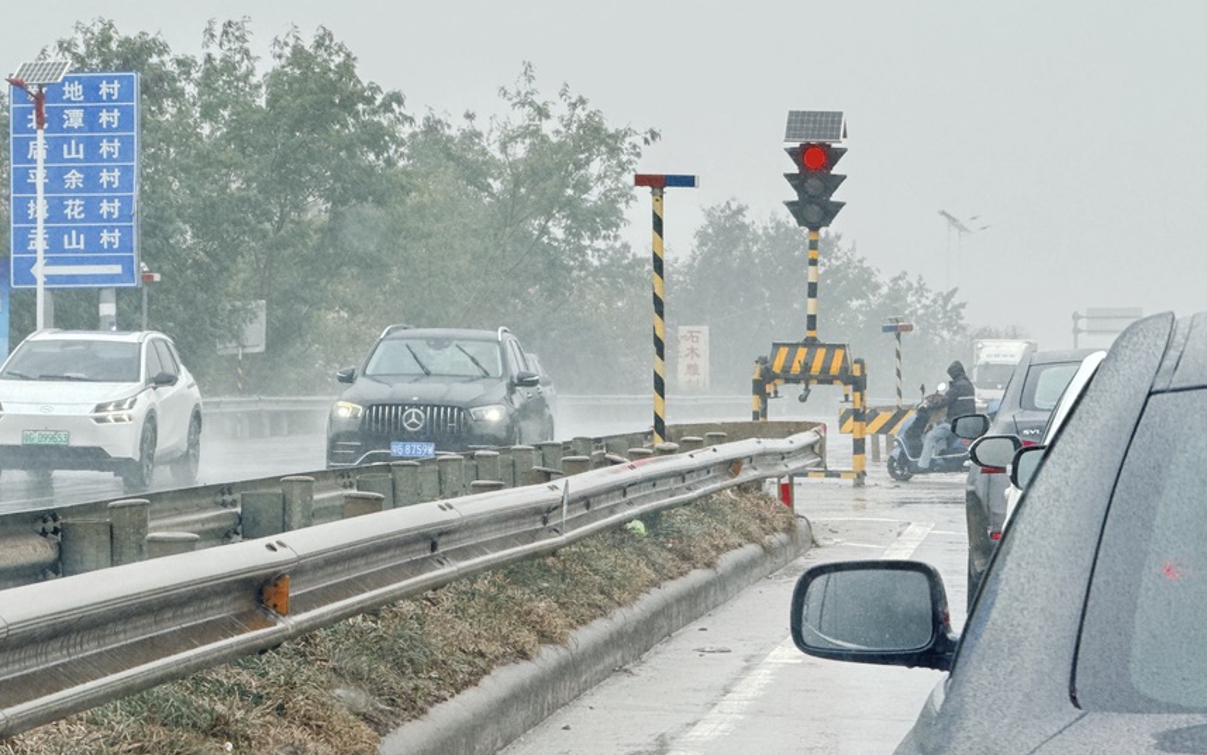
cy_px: 256
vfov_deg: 8.6
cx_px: 497
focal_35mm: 152
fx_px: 5001
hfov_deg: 13.8
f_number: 2.8
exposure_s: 1/306
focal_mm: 15.66
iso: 50
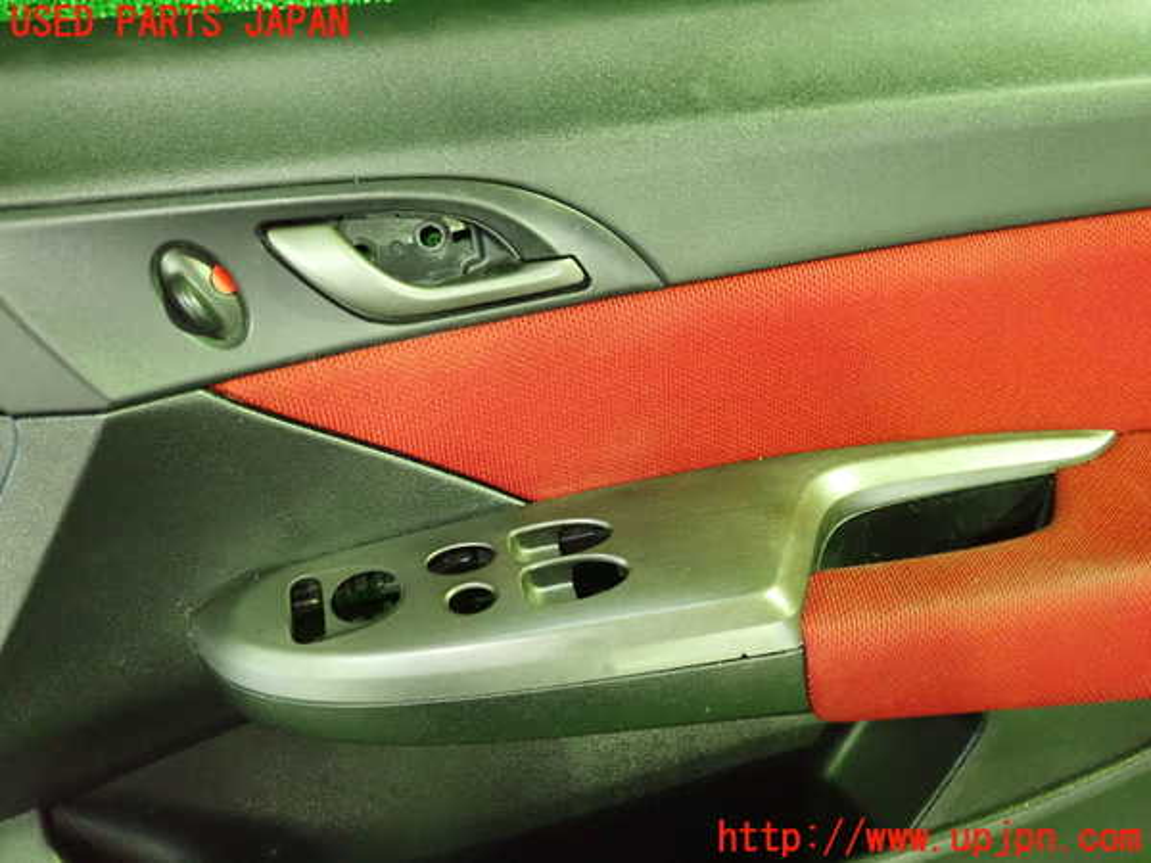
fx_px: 998
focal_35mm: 30
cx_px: 576
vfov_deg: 46.8
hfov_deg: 60.0
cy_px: 432
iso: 1250
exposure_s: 1/30
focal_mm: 5.5
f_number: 2.3
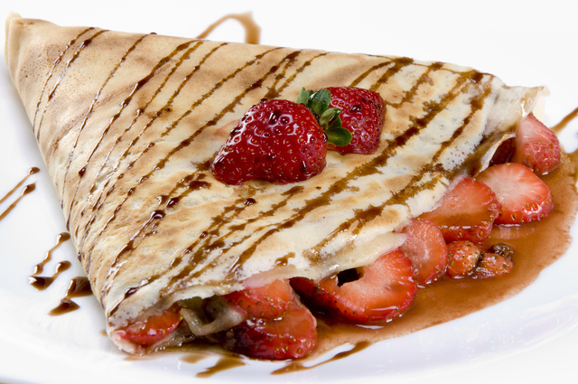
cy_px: 192
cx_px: 289
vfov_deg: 8.7
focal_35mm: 158
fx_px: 2526
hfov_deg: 13.1
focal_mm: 105
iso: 100
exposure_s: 1/100
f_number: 18
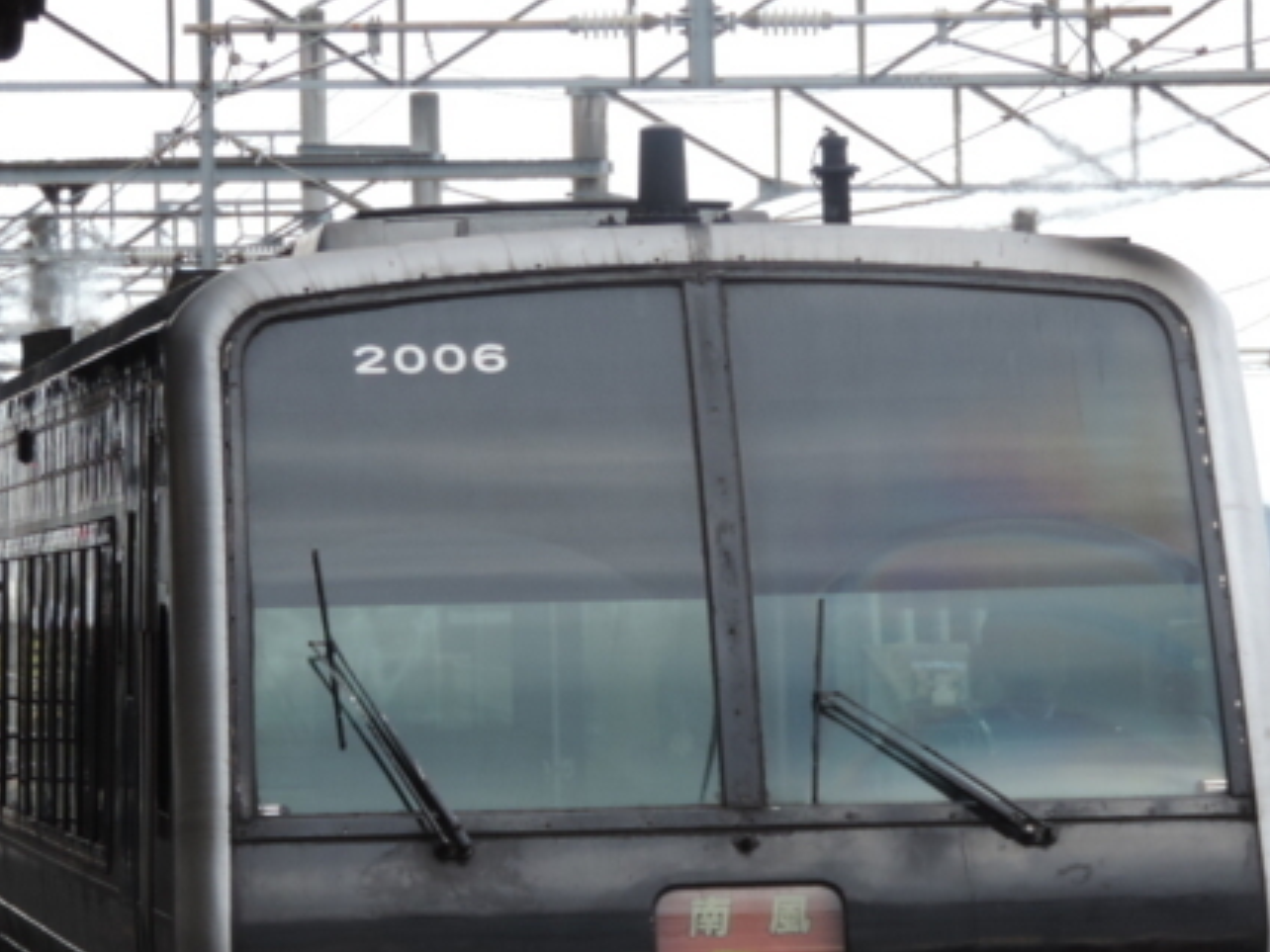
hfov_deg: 5.3
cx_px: 905
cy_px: 744
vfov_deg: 4.0
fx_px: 13721
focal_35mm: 374
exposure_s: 1/125
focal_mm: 35.6
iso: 110
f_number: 4.6
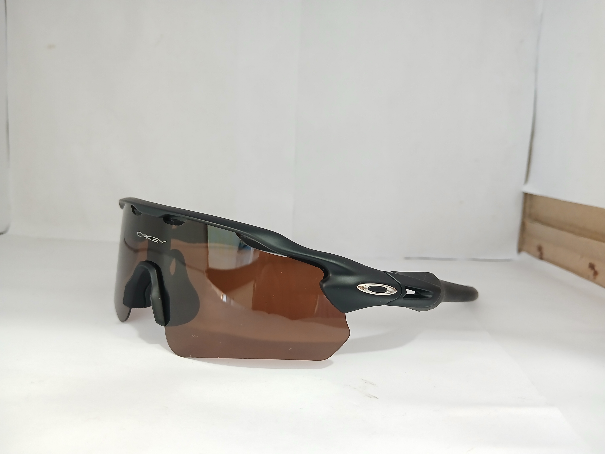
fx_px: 454
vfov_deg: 53.1
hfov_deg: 67.3
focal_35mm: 26
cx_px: 302
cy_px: 227
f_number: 1.8
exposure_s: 1/33.3
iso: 200
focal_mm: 3.98
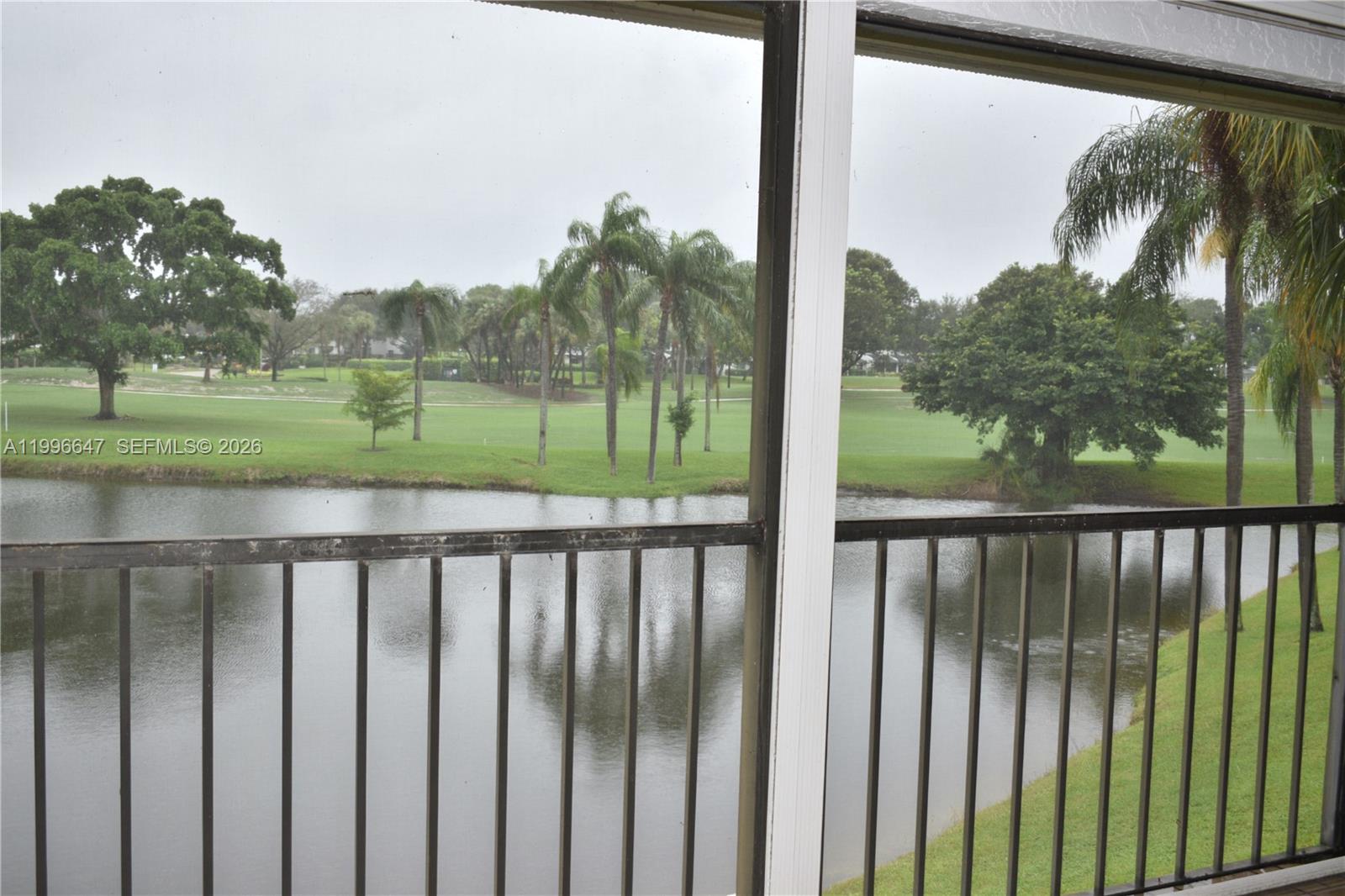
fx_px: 1457
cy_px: 448
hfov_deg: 49.6
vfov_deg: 34.2
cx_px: 672
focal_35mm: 39
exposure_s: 1/200
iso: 180
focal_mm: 26
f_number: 5
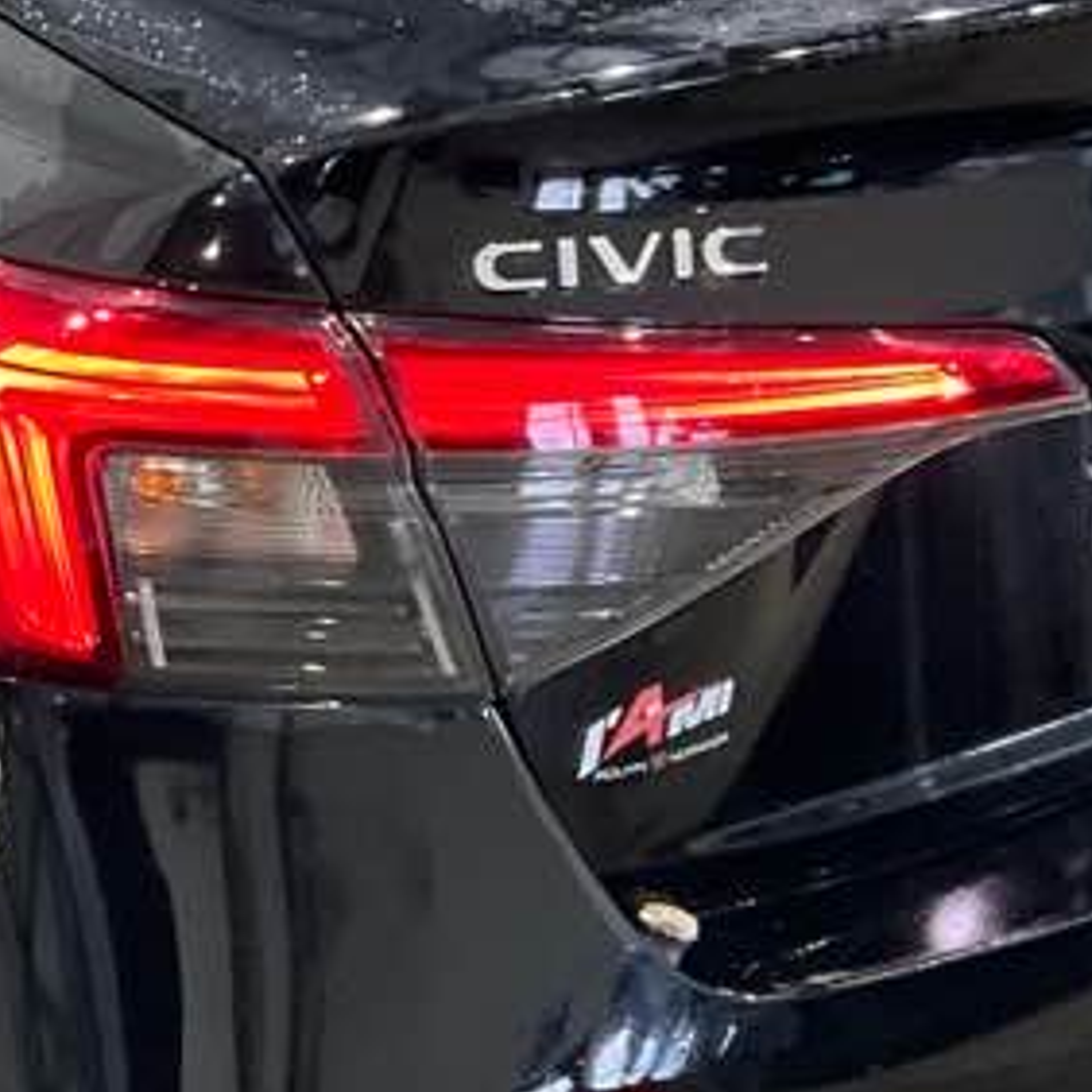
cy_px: 449
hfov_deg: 16.1
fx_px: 3676
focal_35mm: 103
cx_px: -269
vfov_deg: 16.9
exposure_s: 1/60
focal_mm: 3
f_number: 1.8
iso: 200
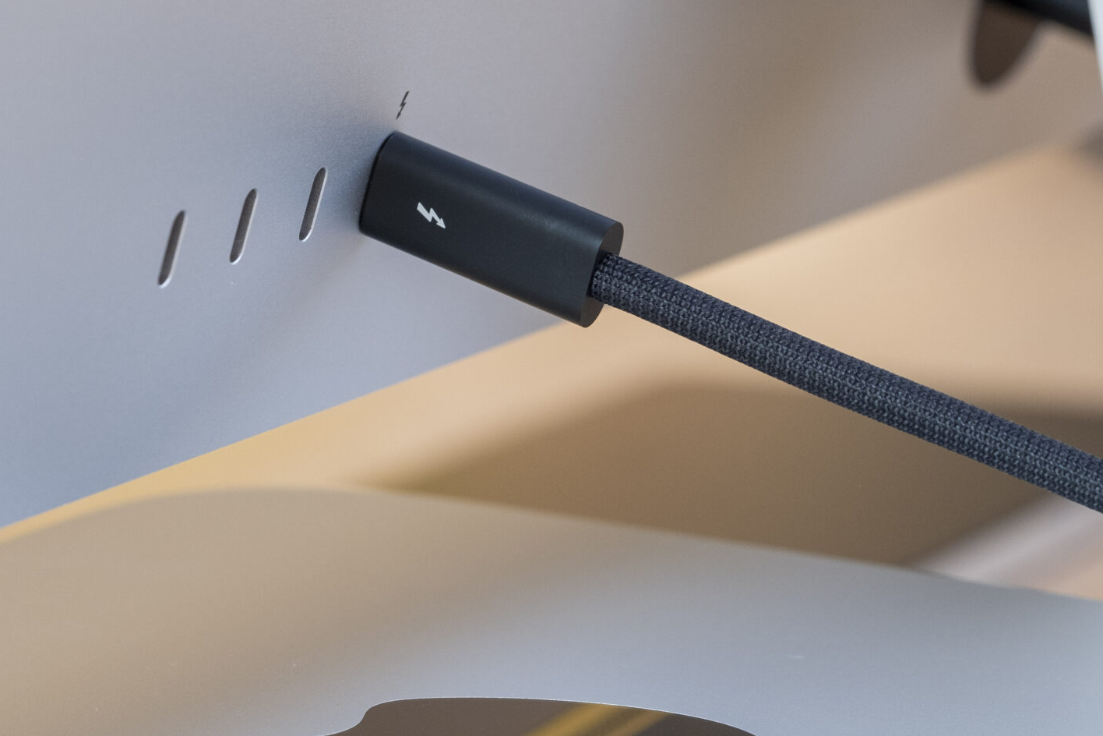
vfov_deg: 6.3
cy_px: 265
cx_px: 414
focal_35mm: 217
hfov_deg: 9.5
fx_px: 6648
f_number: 6.4
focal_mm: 80
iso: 400
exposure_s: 1/50
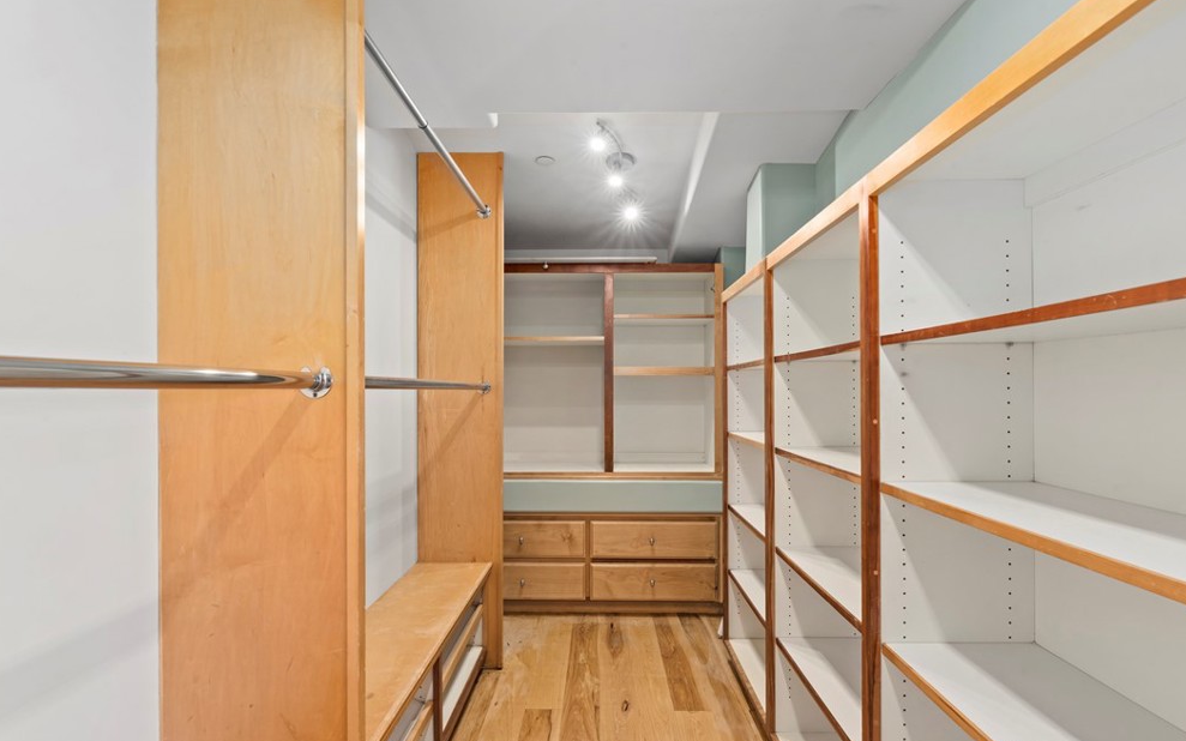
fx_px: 614
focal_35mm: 19
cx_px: 600
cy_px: 363
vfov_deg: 62.2
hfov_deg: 88.0
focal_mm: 18
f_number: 11
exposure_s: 1.6
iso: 400
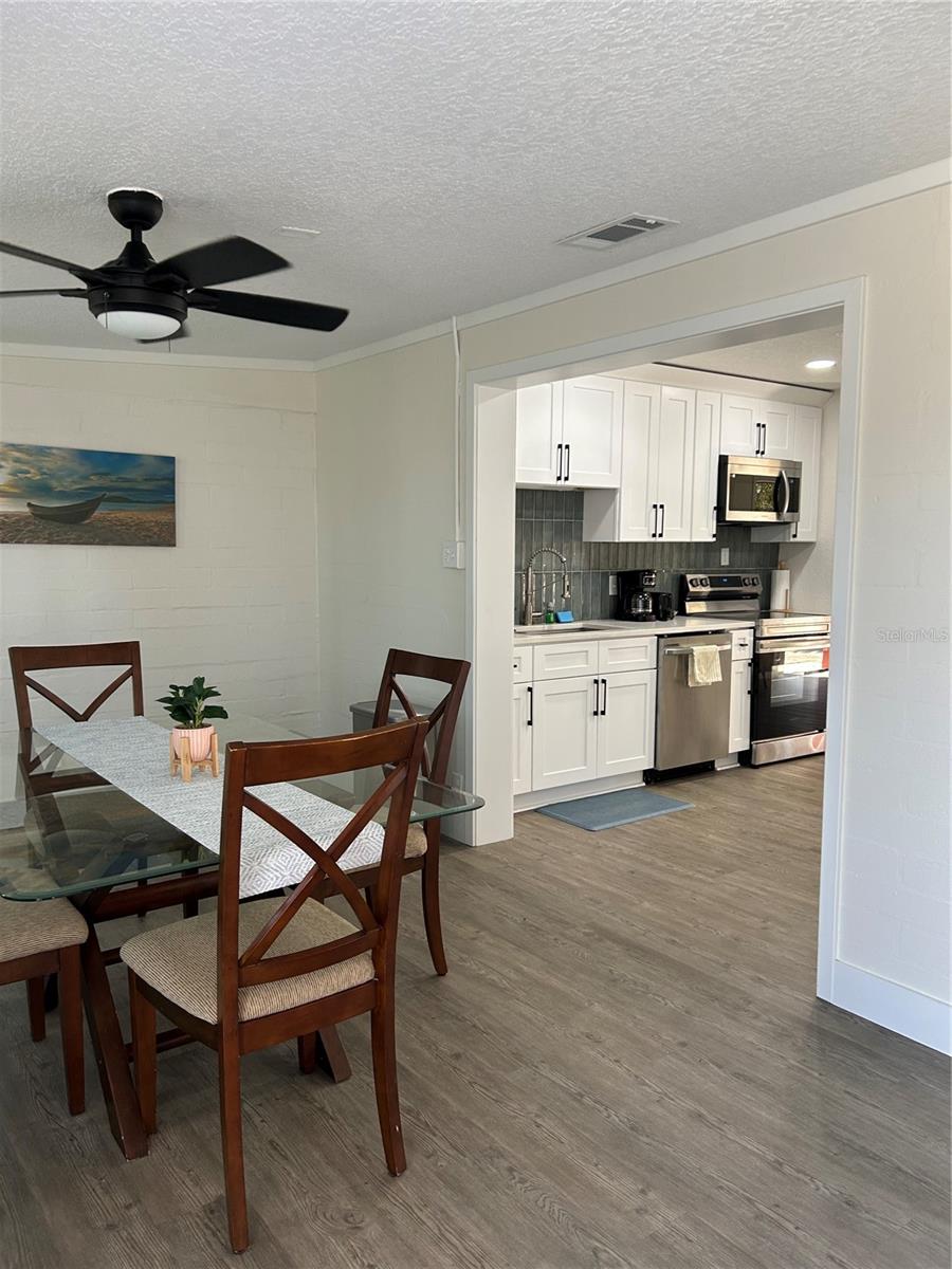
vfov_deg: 67.3
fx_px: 953
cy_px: 634
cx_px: 476
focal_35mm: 26
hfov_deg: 53.1
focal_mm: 5.7
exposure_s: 1/120
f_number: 1.5
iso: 125
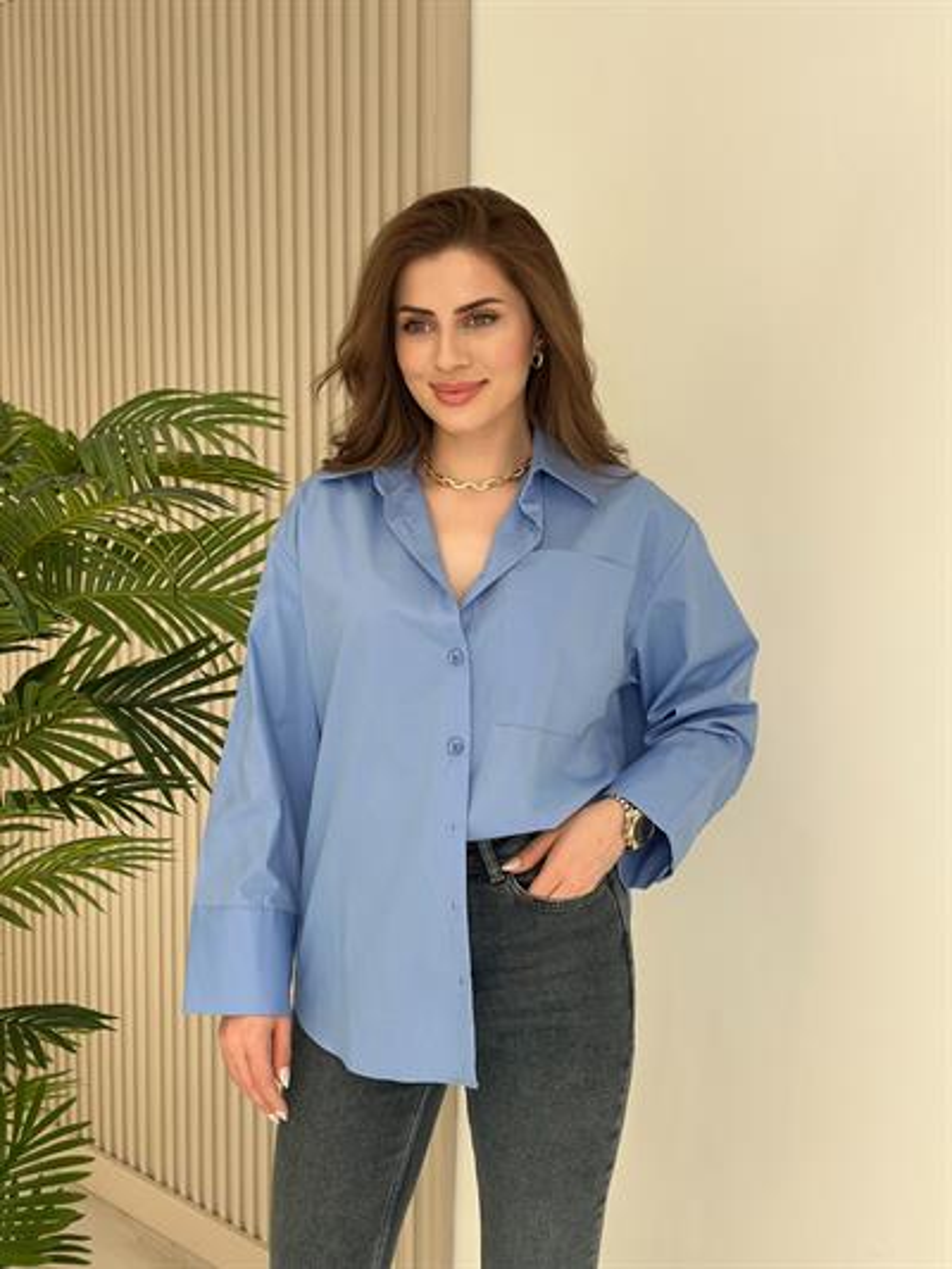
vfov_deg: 39.6
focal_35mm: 48
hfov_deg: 30.3
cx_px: 476
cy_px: 634
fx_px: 1759
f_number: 1.78
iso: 80
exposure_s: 1/386
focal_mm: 6.86
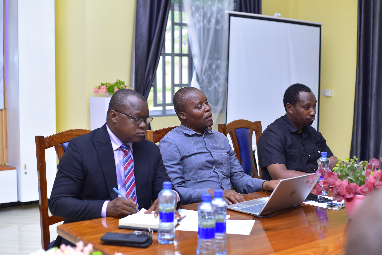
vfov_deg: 27.0
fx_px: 531
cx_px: 191
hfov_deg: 39.6
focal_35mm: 50
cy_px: 128
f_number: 3.5
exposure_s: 1/200
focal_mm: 50
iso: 250
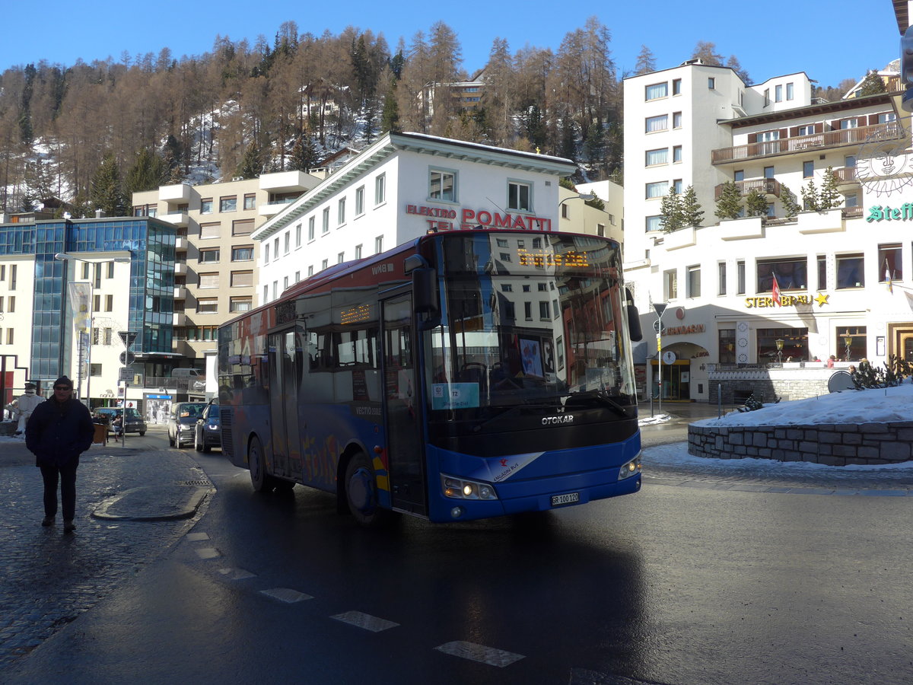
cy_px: 342
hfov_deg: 61.7
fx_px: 765
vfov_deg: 48.2
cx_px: 456
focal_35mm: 29
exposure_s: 1/1000
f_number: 2.8
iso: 80
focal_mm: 6
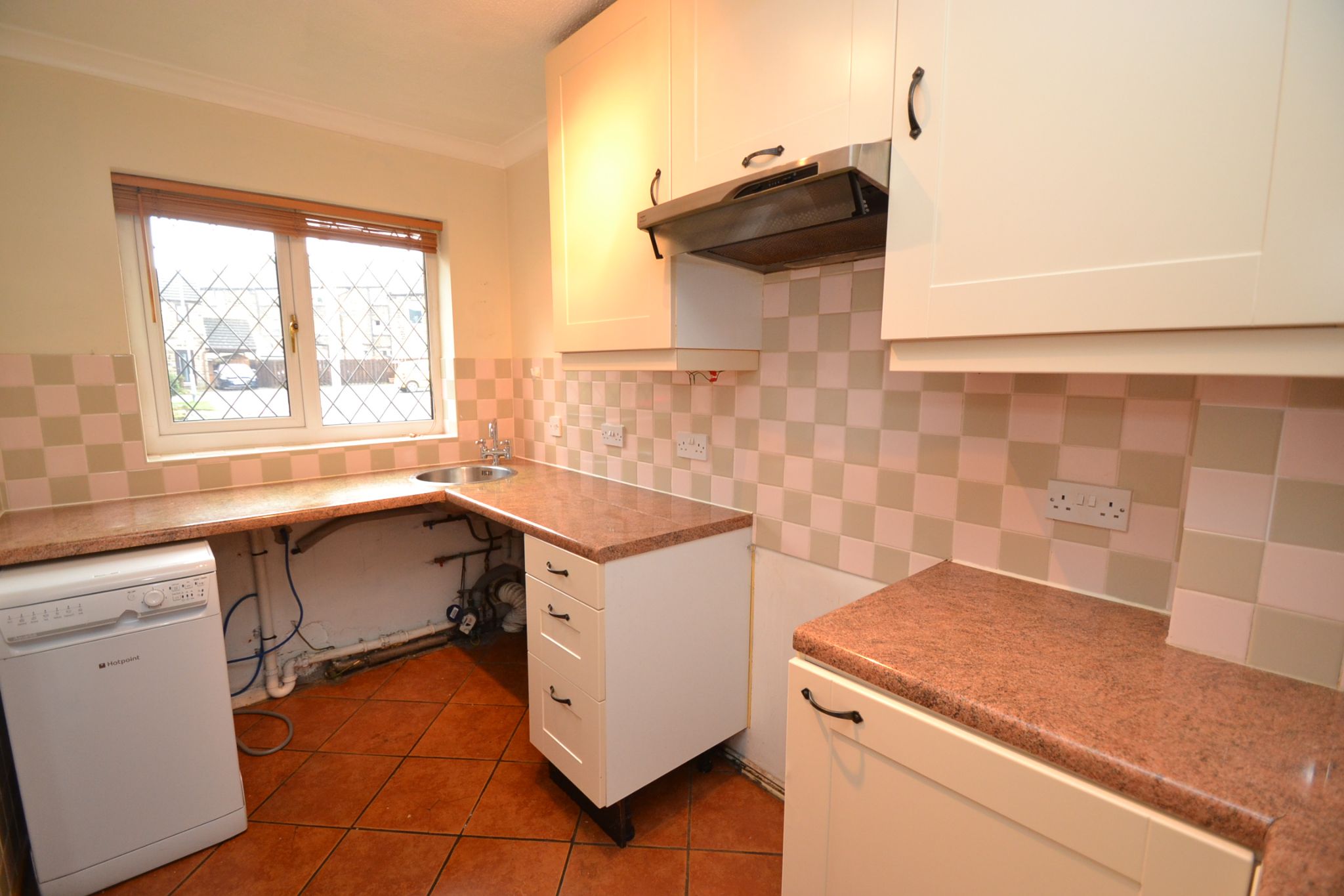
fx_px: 560
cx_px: 672
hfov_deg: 100.4
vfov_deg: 77.3
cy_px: 448
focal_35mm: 15
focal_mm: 10
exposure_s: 1/60
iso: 900
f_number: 3.5
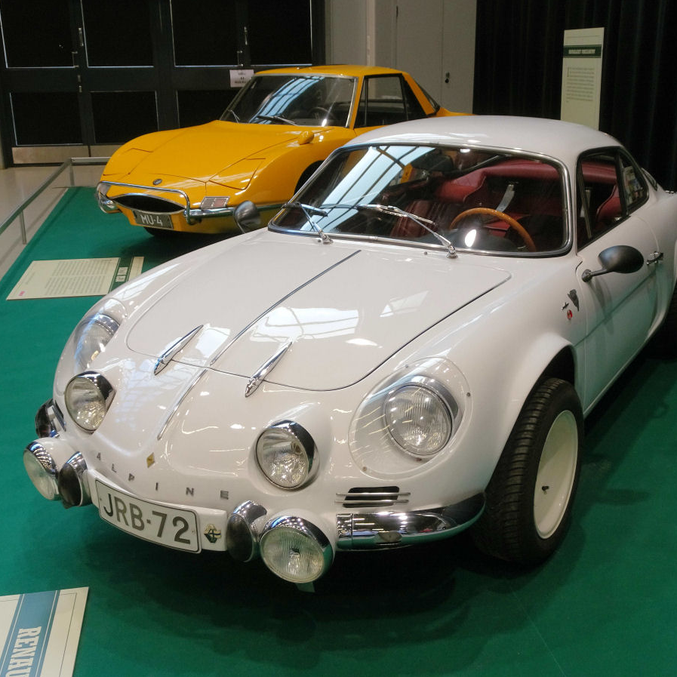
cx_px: 348
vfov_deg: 42.8
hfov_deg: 42.8
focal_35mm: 39
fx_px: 863
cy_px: 338
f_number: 4
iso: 100
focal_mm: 5.61
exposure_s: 1/40
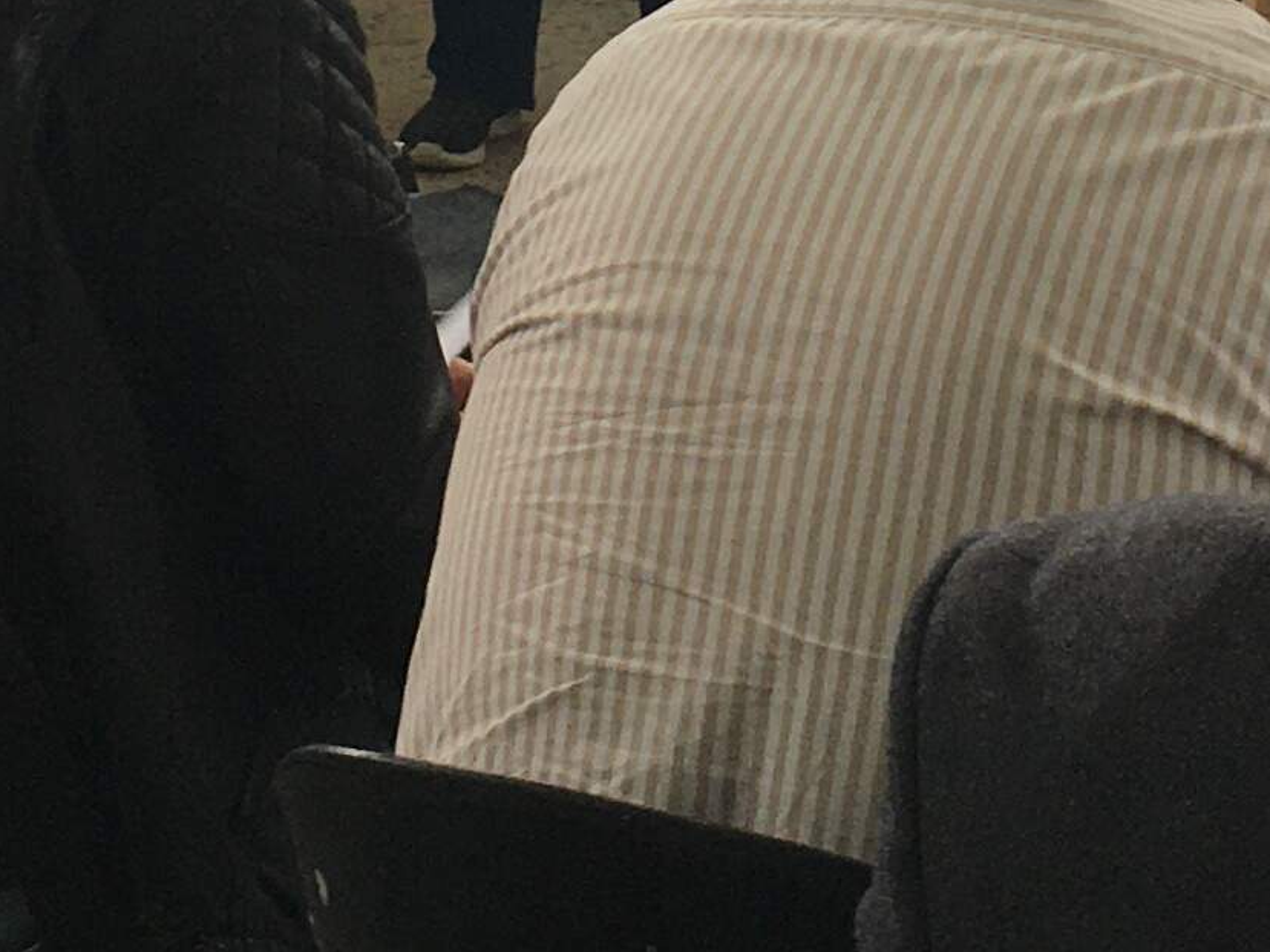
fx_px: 5174
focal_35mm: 141
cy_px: -664
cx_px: 804
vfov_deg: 10.0
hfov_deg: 14.0
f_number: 2.2
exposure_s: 1/50
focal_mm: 4.15
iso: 32
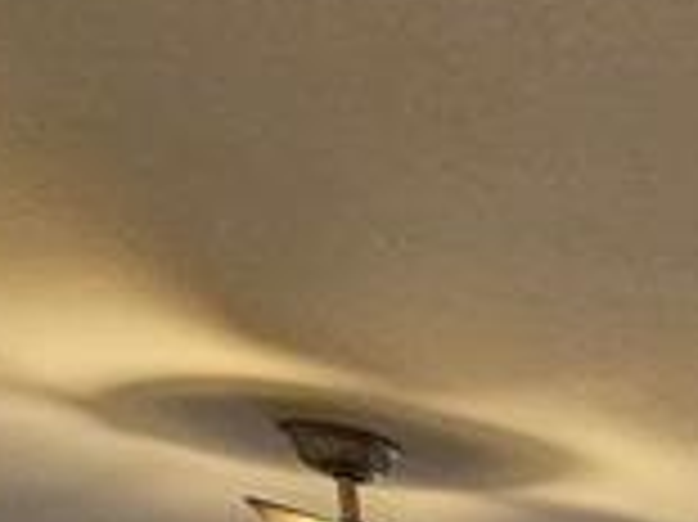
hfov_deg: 11.5
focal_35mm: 86
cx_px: 2099
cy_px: 1516
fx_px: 1733
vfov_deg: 11.3
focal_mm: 2.2
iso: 160
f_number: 2.2
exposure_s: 1/60
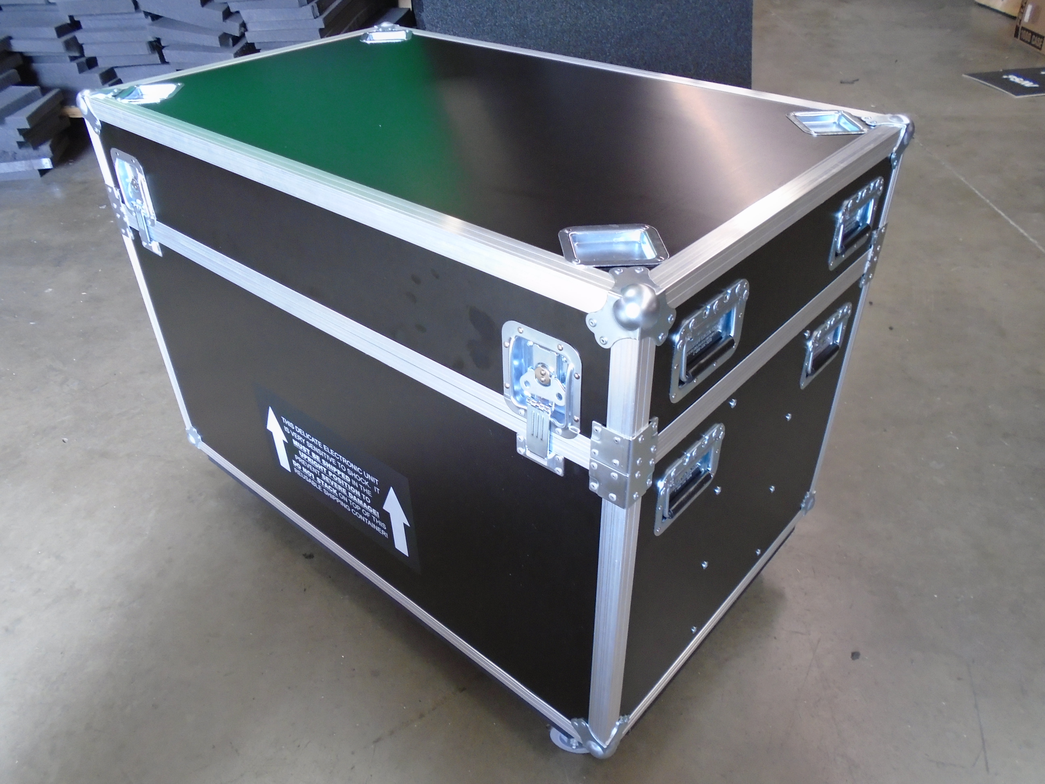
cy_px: 392
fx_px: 785
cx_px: 522
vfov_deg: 53.1
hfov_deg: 67.3
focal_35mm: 26
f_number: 3.2
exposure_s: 1/30
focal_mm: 4.6
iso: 200
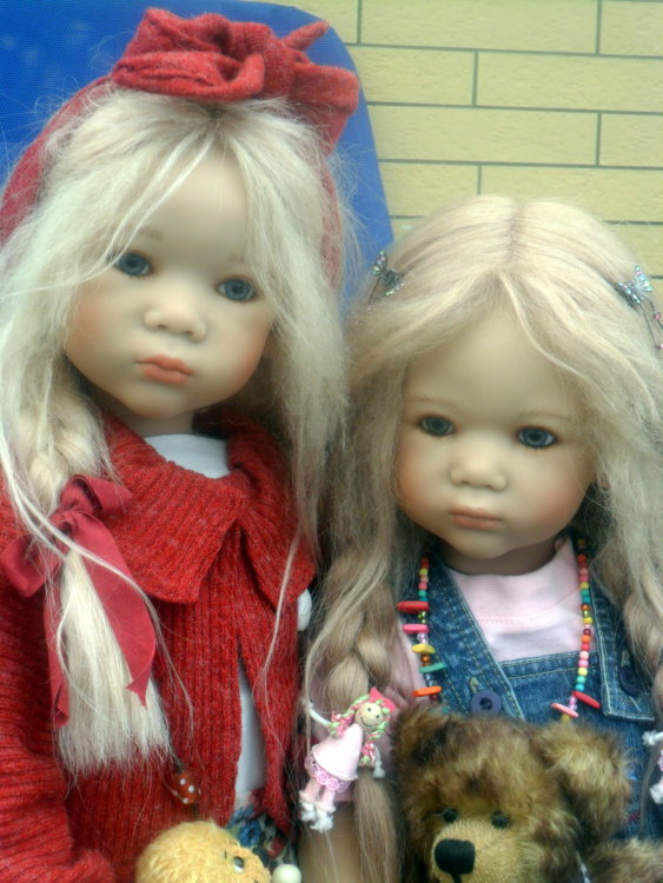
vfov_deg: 30.7
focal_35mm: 63
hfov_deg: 23.3
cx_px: 332
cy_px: 442
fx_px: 1608
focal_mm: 11.2
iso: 80
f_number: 5.6
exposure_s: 1/180
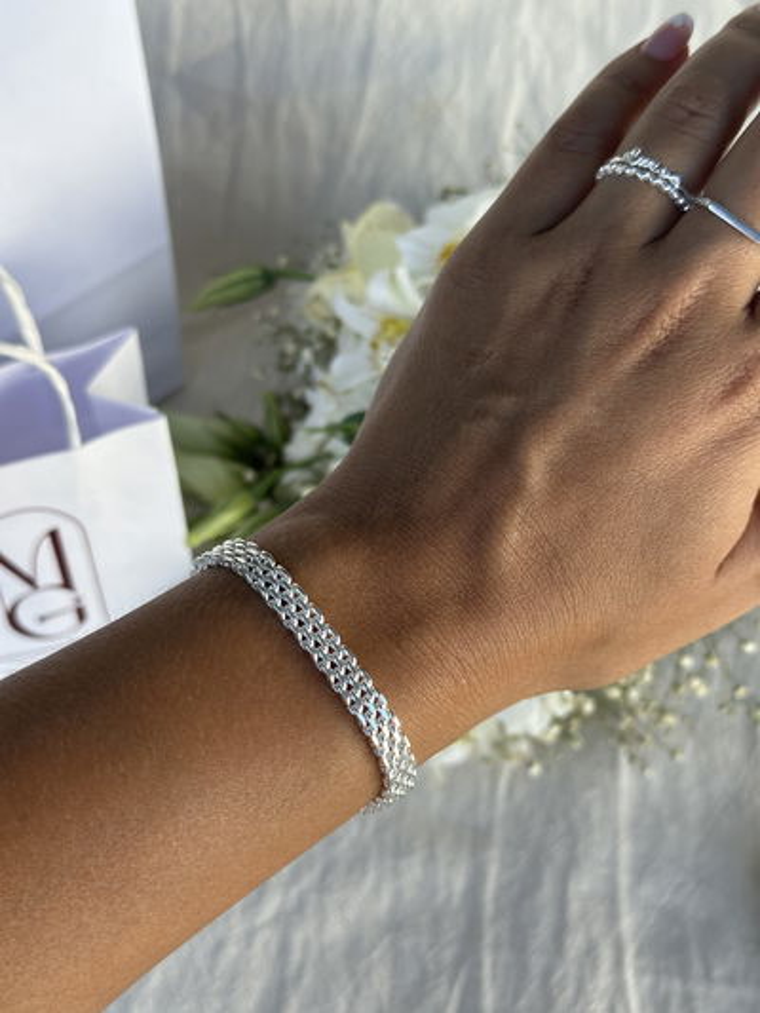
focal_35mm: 48
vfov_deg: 39.6
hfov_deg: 30.3
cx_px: 380
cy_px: 506
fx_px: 1405
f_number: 1.78
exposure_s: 1/681
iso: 64
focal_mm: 6.86
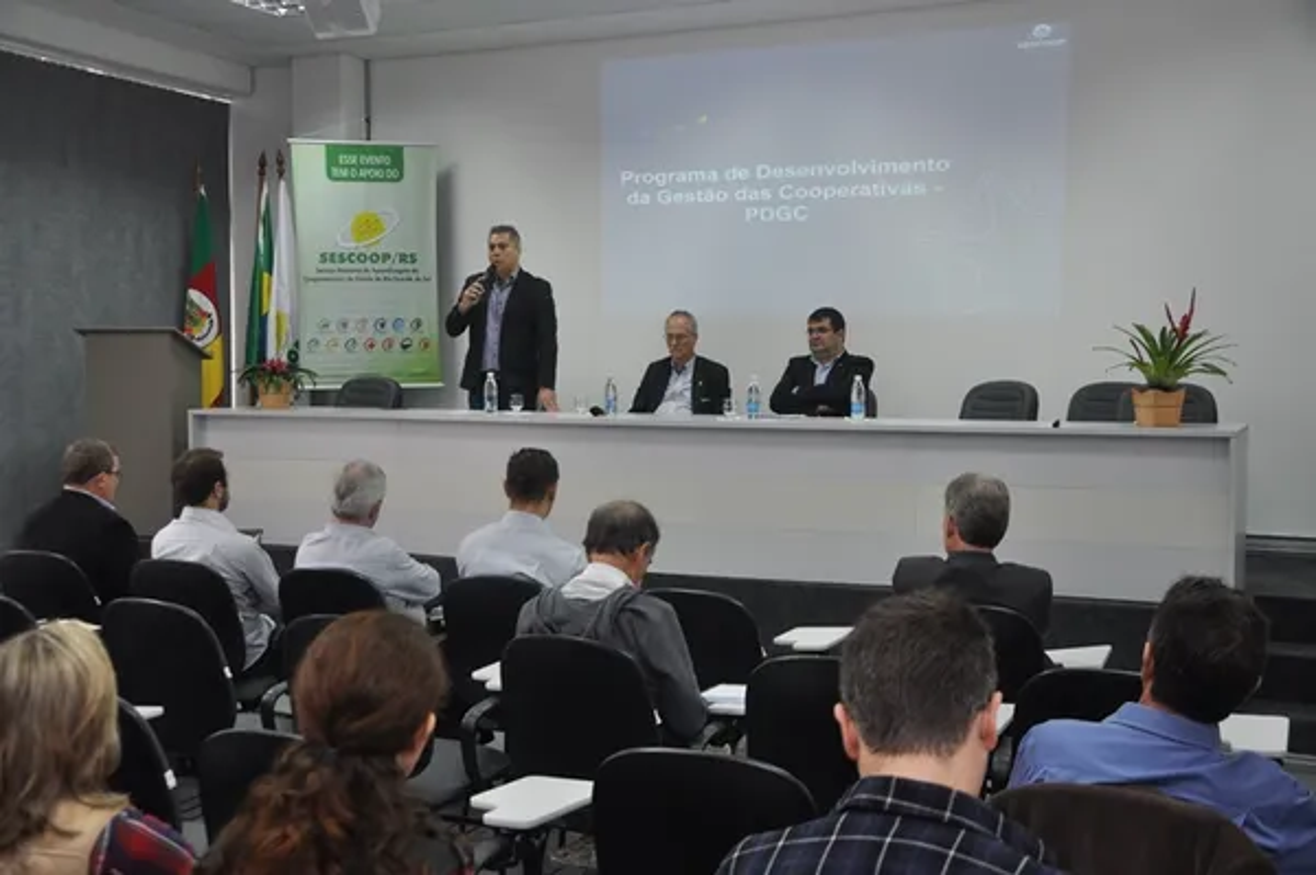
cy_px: 438
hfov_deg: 46.4
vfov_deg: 31.8
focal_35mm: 42
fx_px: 1534
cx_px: 658
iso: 400
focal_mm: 28
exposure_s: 1/30
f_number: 4
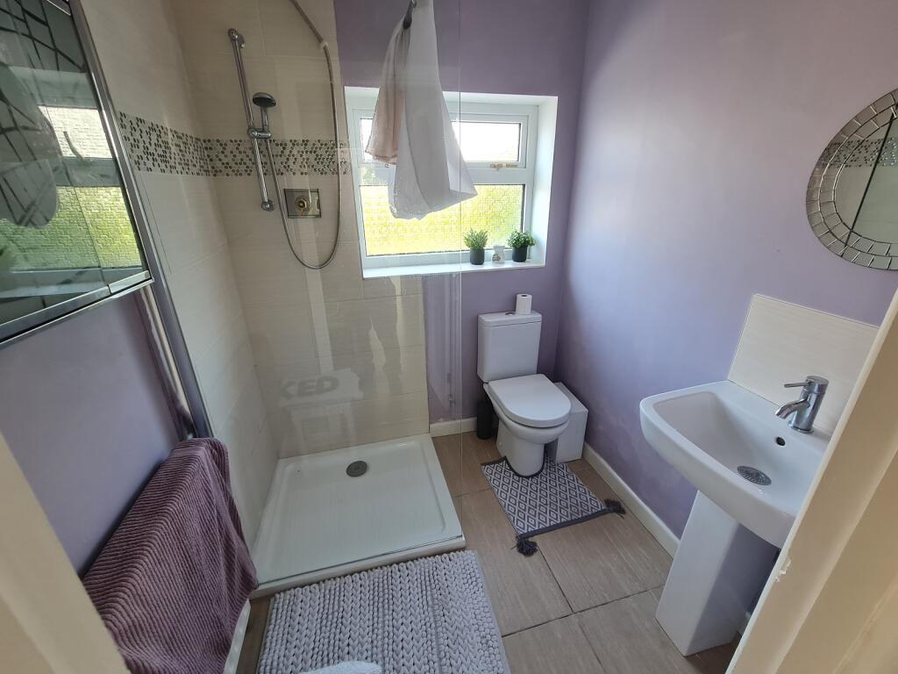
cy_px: 337
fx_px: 337
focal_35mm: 13
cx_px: 449
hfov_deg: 106.2
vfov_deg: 89.9
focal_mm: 2.2
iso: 125
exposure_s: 1/50
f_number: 2.2
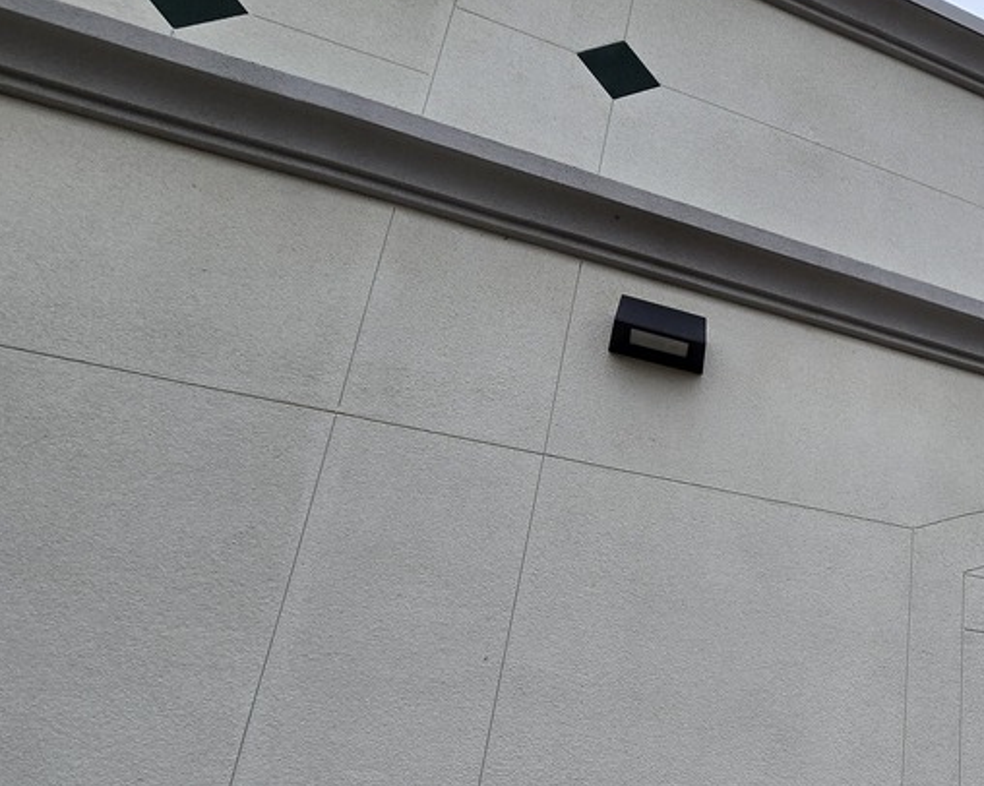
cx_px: 938
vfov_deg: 52.7
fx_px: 728
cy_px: 639
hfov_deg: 55.8
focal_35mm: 25
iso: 50
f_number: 2.2
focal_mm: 2.2
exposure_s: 1/340
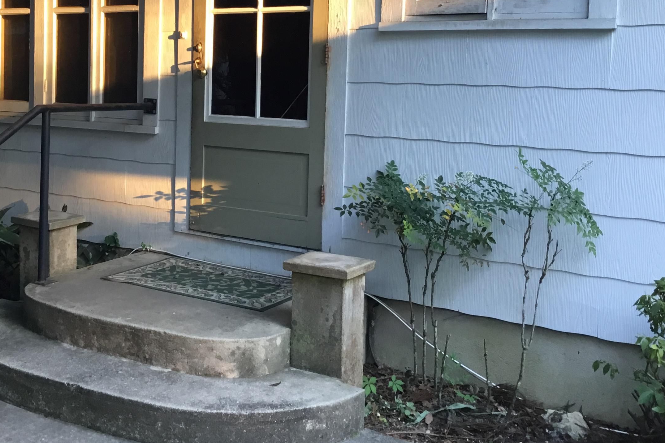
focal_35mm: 45
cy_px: 127
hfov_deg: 43.1
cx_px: 235
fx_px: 831
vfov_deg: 29.5
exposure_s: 1/30
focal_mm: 3.3
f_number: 2.4
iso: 64
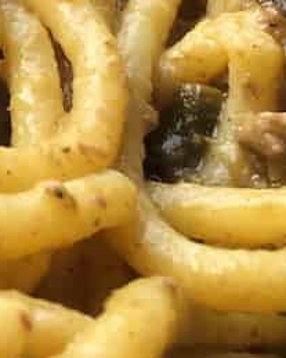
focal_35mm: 131
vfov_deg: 13.9
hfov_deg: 10.7
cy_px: -163
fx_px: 1387
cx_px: -303
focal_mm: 4.2
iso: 25
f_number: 2.2
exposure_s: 1/204
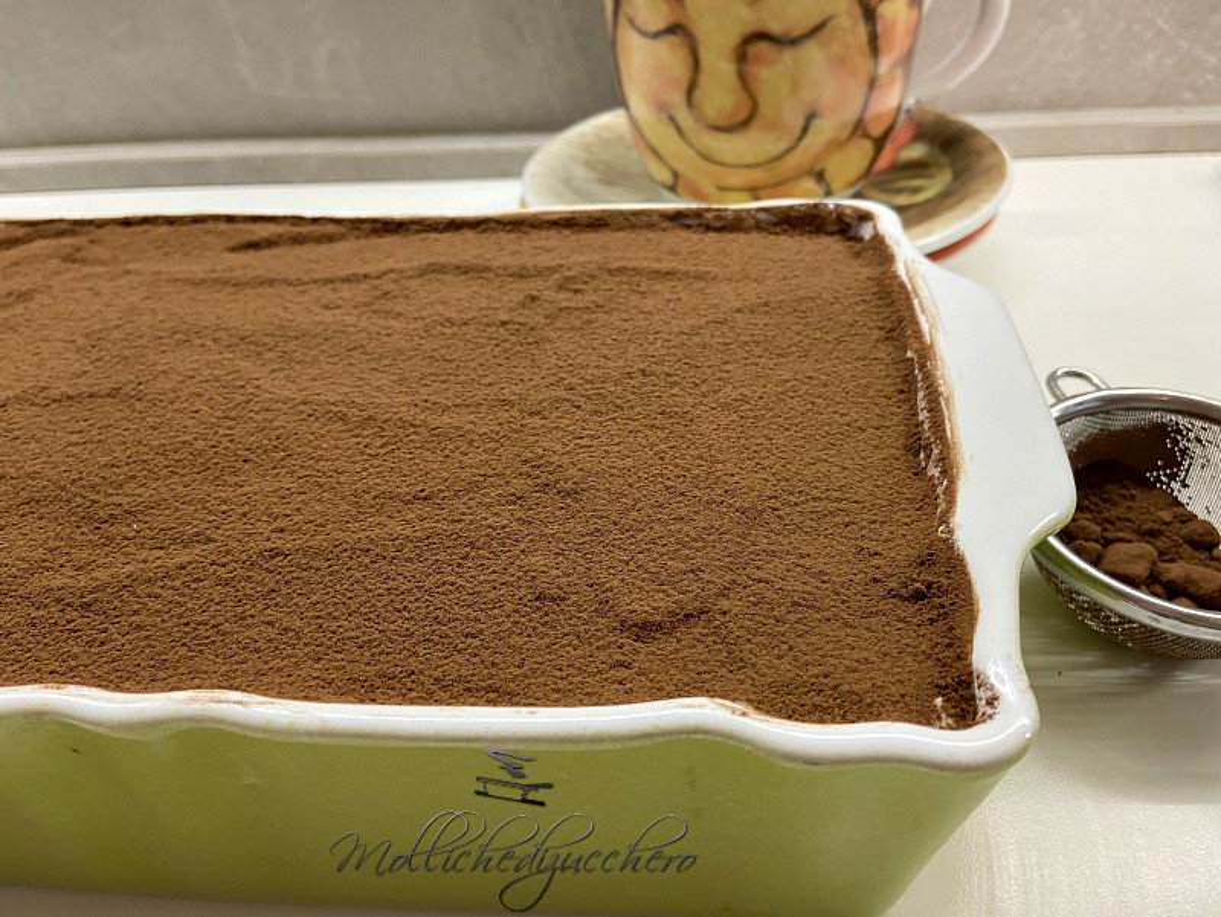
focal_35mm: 26
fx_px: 918
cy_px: 458
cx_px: 610
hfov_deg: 67.3
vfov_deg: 53.1
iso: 160
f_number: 1.8
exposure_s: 1/50
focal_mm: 4.25
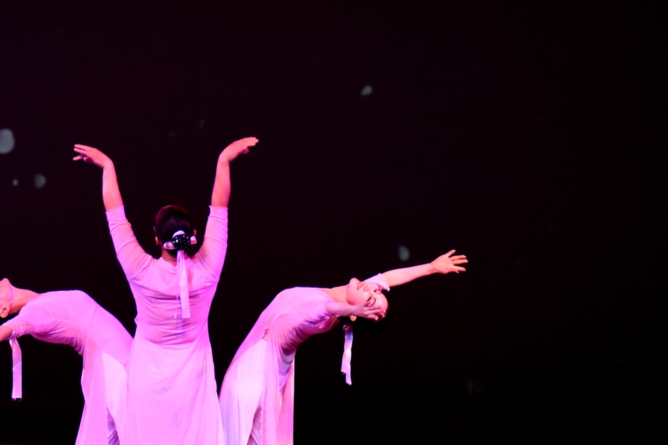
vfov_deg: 5.8
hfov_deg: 8.6
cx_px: 31
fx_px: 4397
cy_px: 158
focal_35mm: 237
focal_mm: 122
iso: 2000
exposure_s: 1/800
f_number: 2.8
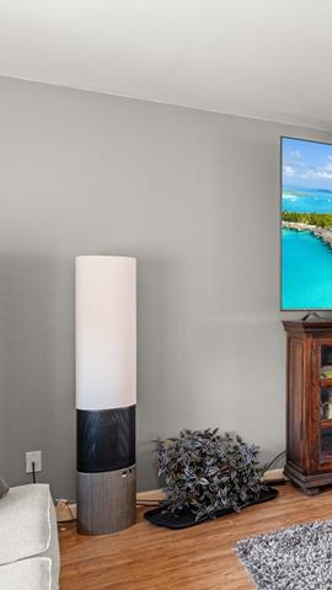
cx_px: 472
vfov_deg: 52.8
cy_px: 289
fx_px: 595
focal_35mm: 38
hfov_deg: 25.2
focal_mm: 17
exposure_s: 1
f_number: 10
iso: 200
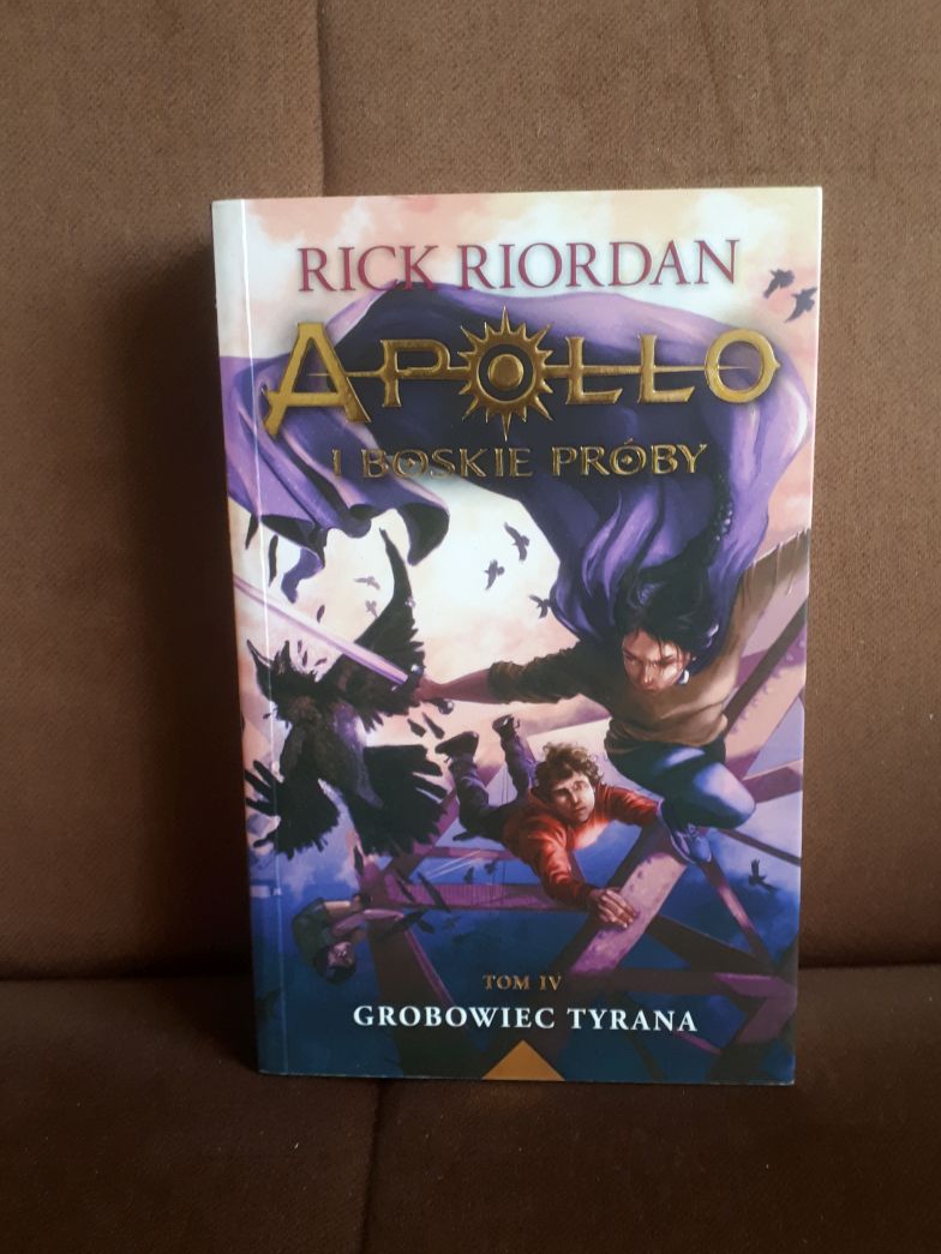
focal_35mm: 31
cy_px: 655
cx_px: 502
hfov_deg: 45.4
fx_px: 1123
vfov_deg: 58.3
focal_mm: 3.6
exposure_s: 1/15
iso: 200
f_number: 1.9
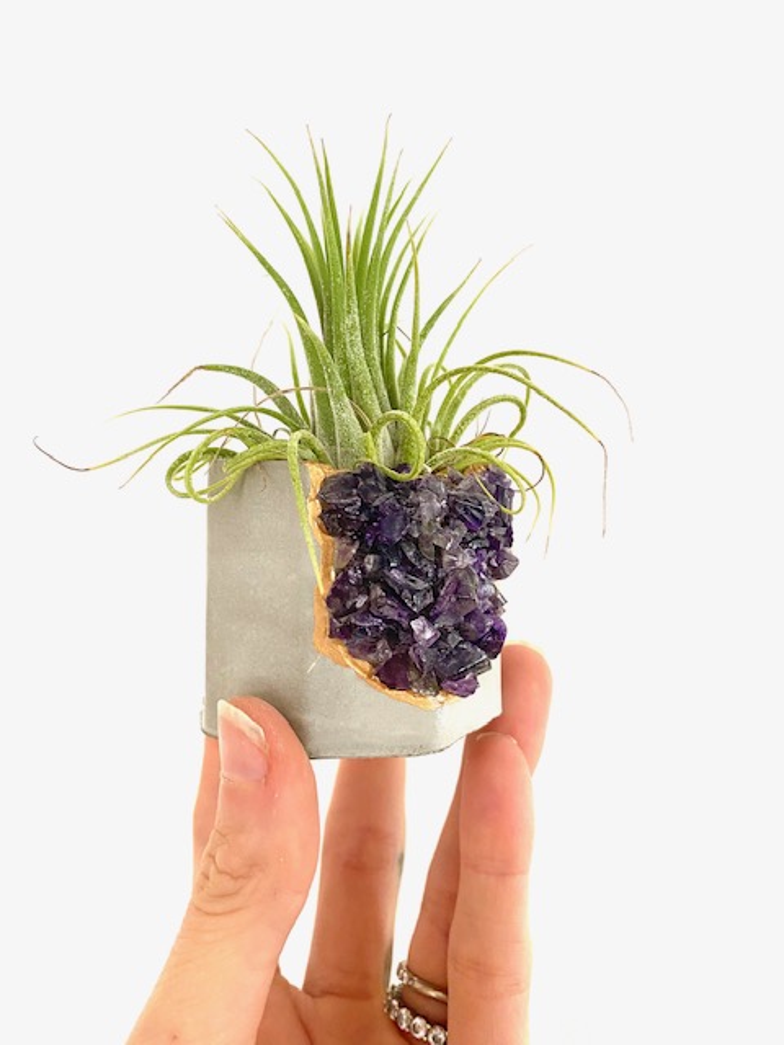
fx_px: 785
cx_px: 392
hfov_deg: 53.1
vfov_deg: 67.3
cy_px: 522
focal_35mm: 26
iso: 100
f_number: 1.8
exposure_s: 1/60
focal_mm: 4.25
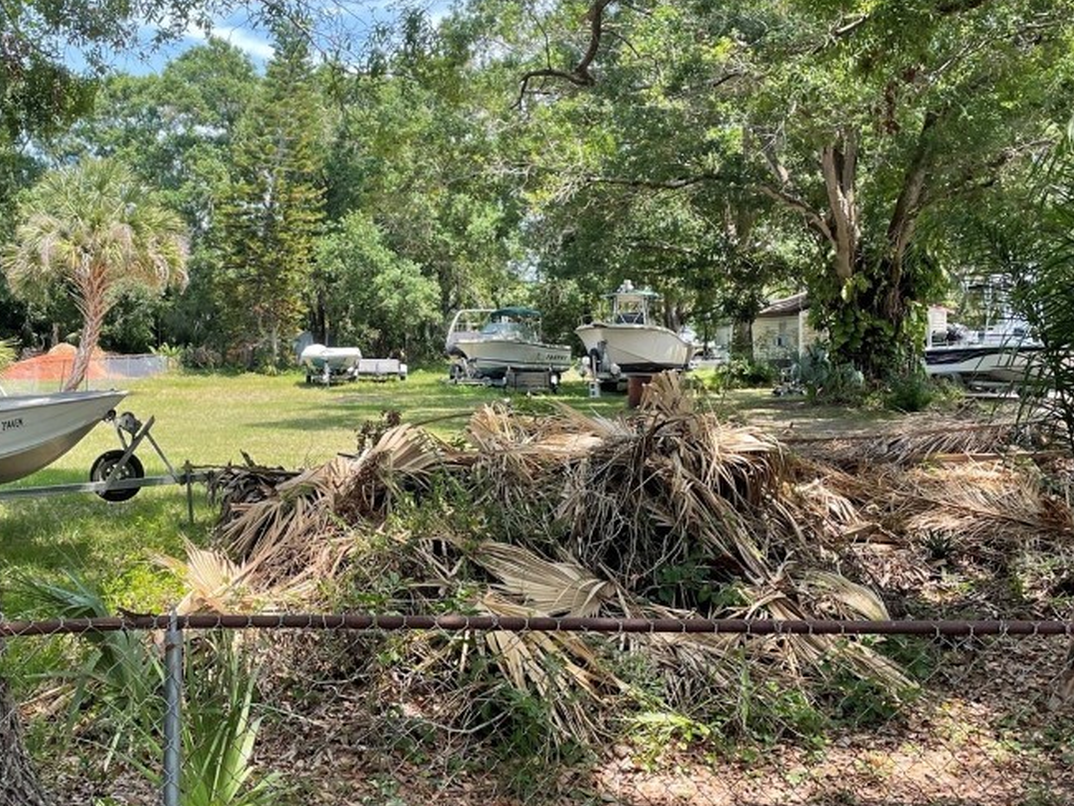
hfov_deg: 45.4
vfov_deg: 35.1
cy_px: 379
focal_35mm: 41
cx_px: 412
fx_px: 1272
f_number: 1.6
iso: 32
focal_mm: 4.2
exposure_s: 1/498
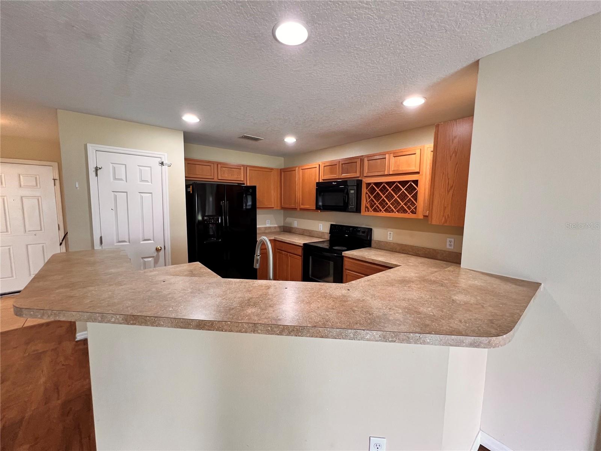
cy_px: 226
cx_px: 300
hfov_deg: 106.2
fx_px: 226
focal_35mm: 13
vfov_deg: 89.9
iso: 200
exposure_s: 1/60
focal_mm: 1.57
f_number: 1.8
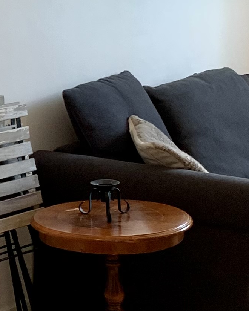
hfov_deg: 11.8
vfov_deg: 15.4
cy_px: 69
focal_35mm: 124
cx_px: -140
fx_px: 1142
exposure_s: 1/50
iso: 100
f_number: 1.8
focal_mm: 4.25
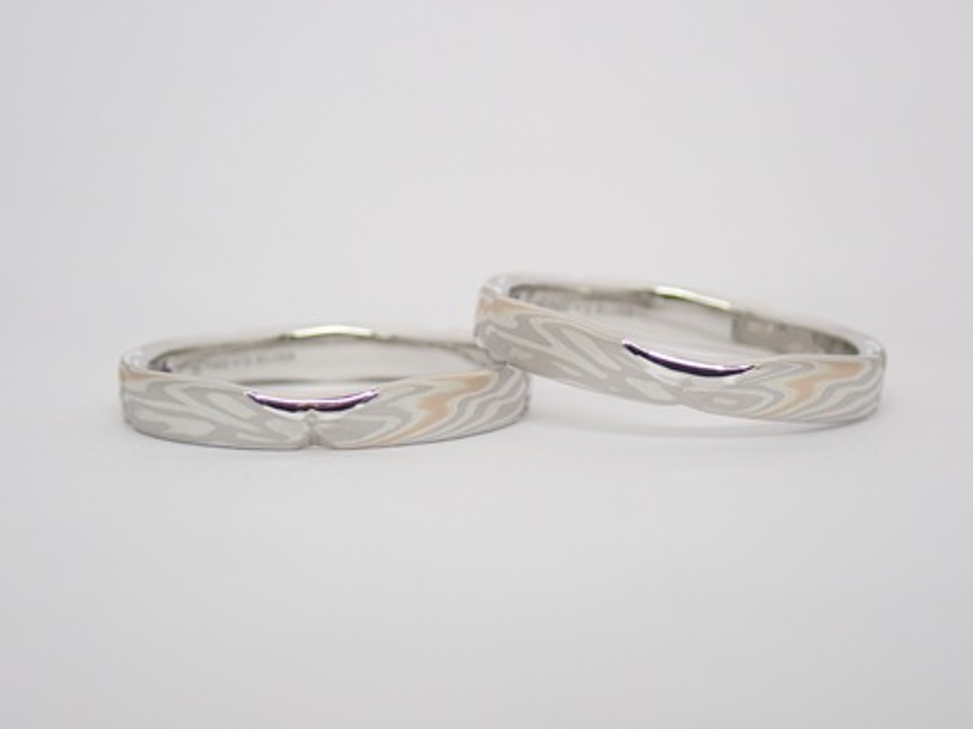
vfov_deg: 19.1
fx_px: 2163
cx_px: 486
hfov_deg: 25.3
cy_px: 364
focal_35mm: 77
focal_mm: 13.65
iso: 200
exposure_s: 1/125
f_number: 4.1
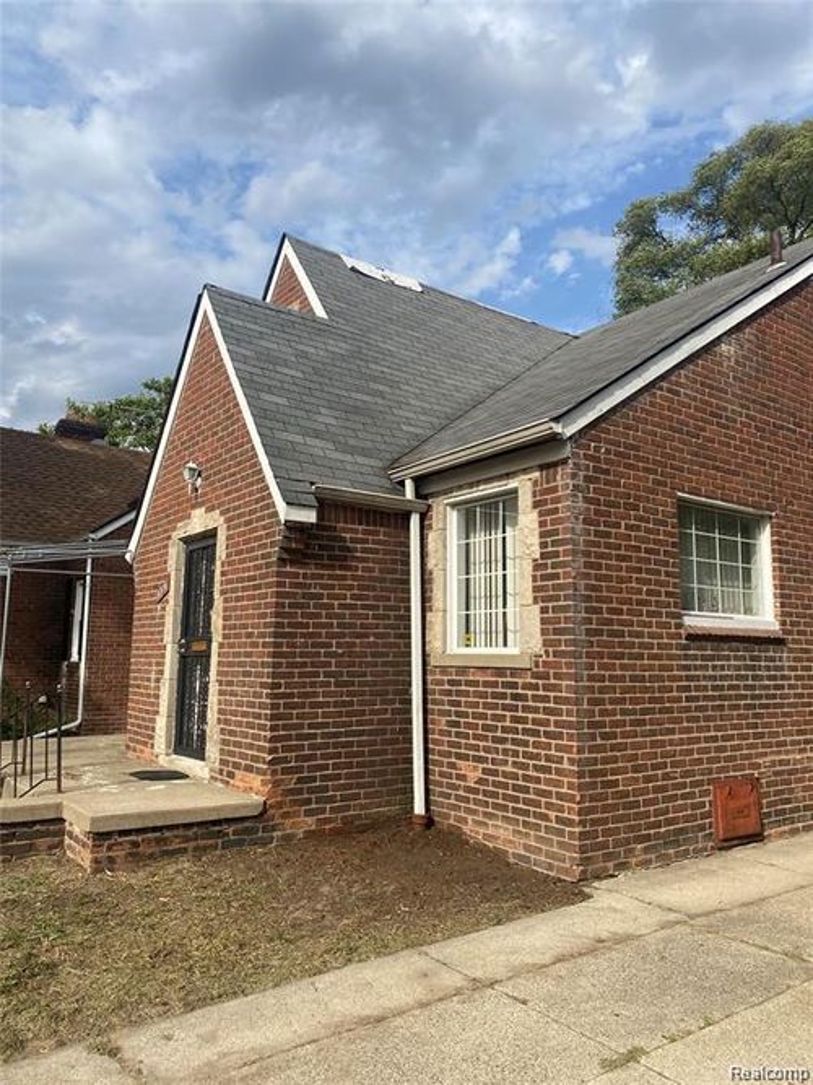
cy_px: 542
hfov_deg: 53.0
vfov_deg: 67.3
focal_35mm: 26
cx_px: 406
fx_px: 814
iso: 32
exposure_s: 1/3125
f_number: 1.8
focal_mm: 4.25
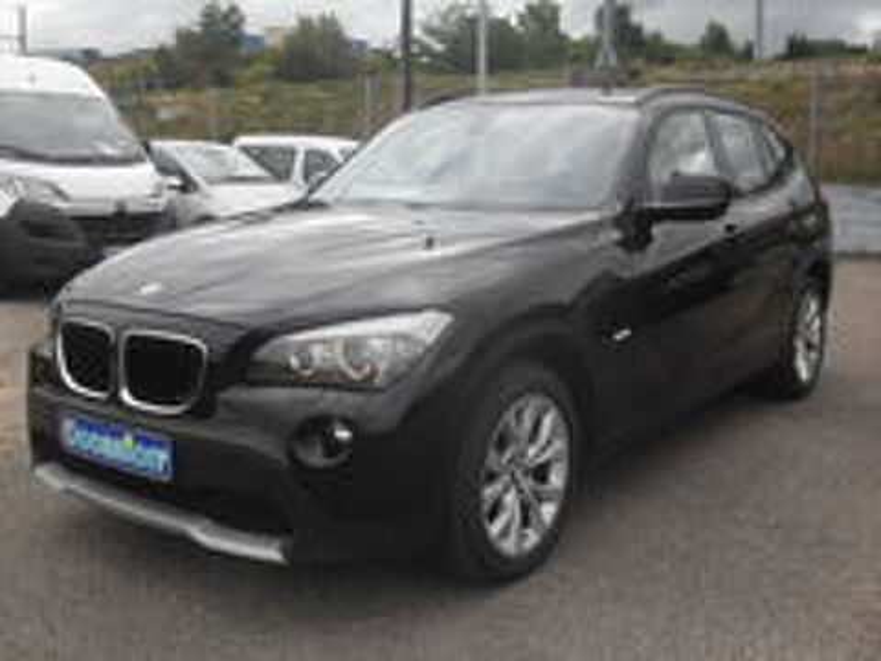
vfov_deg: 38.7
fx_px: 942
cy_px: 330
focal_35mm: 37
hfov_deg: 50.1
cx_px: 440
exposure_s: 1/350
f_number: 2.8
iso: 80
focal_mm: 6.3
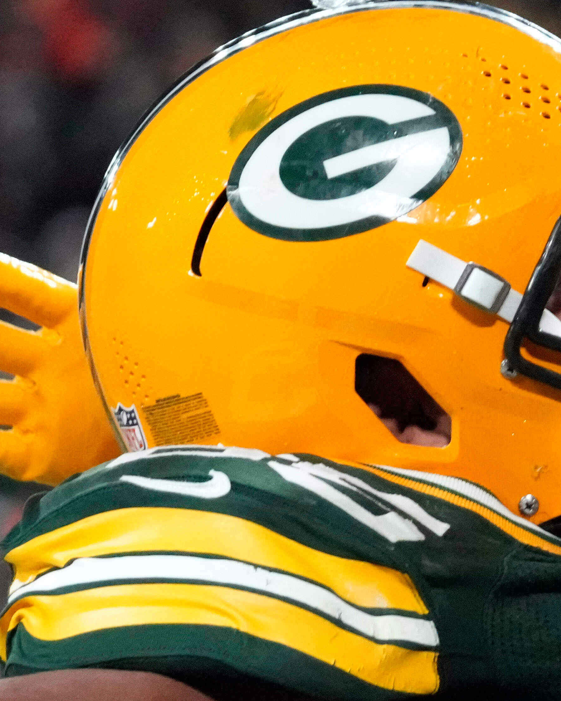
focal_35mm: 727
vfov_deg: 2.7
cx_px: 627
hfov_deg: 2.1
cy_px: 884
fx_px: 15087
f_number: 5.6
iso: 10000
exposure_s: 1/1600
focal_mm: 200
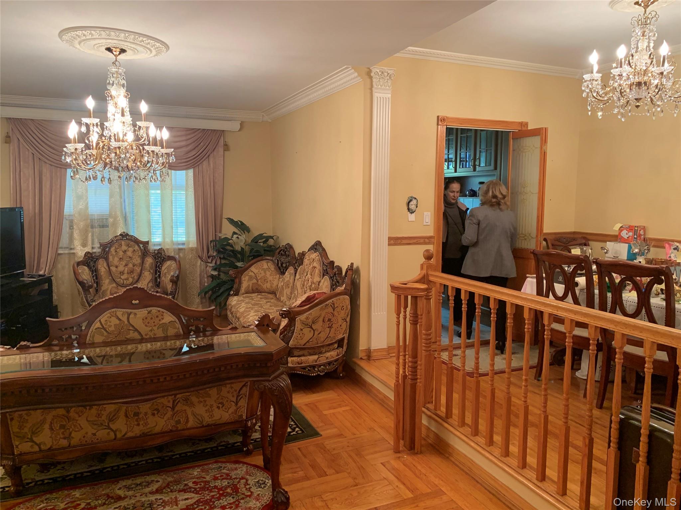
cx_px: 340
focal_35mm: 26
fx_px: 511
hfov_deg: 67.3
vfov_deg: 53.1
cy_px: 255
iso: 200
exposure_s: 1/60
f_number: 1.8
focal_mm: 4.25
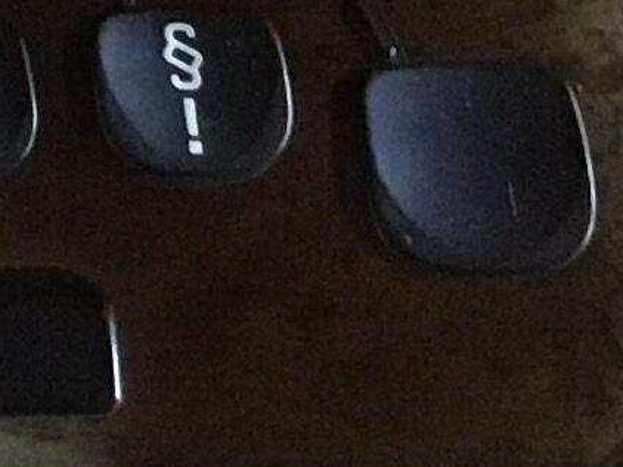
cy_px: -808
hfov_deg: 7.5
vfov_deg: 5.8
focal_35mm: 240
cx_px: -1017
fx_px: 4317
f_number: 2.4
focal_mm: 3.3
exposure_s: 1/17
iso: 500
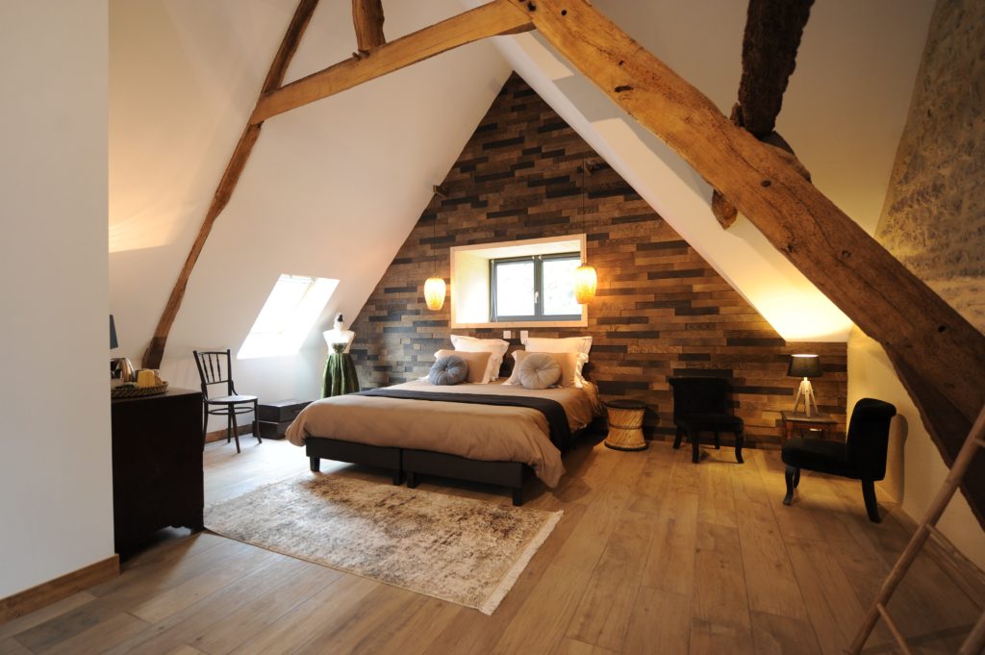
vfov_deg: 73.7
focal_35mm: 16
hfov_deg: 96.8
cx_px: 492
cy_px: 328
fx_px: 437
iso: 800
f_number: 2.8
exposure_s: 1/30
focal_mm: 16
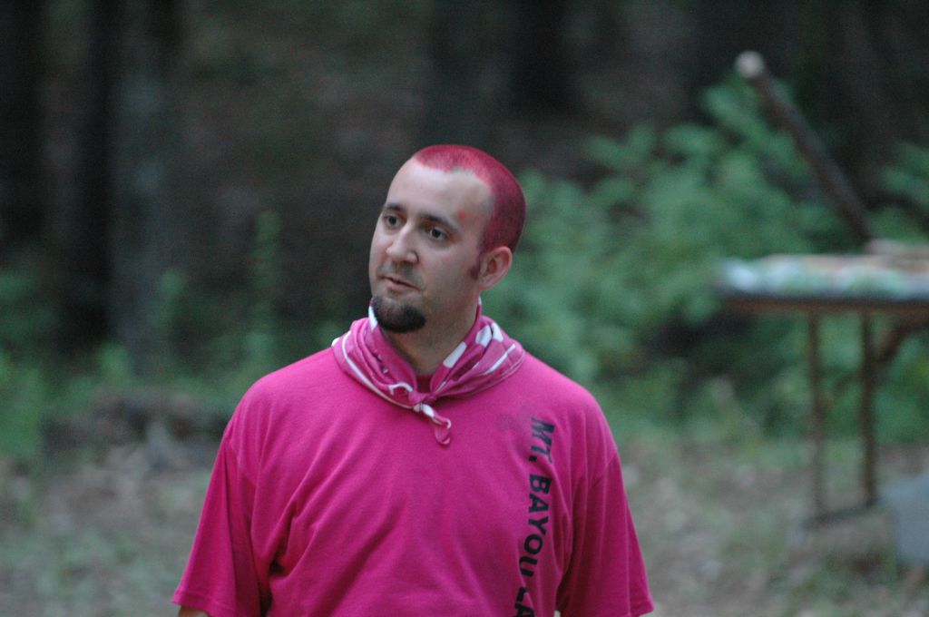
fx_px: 6765
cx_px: 464
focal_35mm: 262
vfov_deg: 5.2
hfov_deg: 7.9
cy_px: 308
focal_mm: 175
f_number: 2.8
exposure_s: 1/30
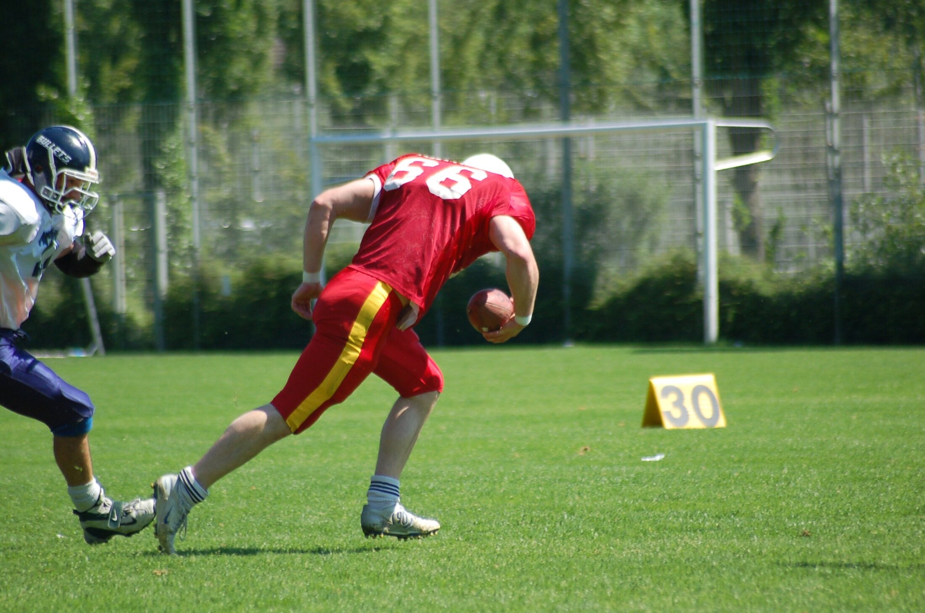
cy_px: 306
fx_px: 11541
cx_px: 462
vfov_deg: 3.0
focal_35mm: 450
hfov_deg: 4.6
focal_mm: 300
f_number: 5.6
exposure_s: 1/800
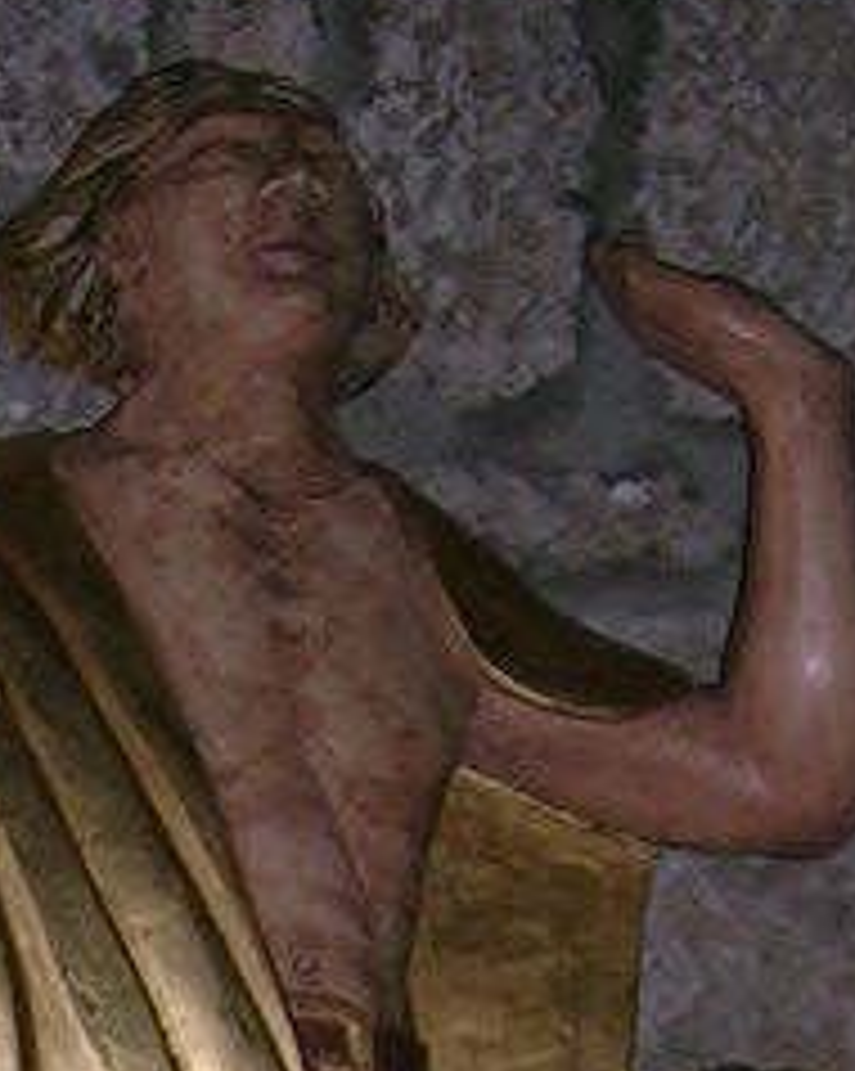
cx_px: 9
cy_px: 1948
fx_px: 4656
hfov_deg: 10.4
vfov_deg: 12.0
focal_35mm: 147
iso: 50
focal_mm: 5.4
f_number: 2.8
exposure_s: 1/60.1
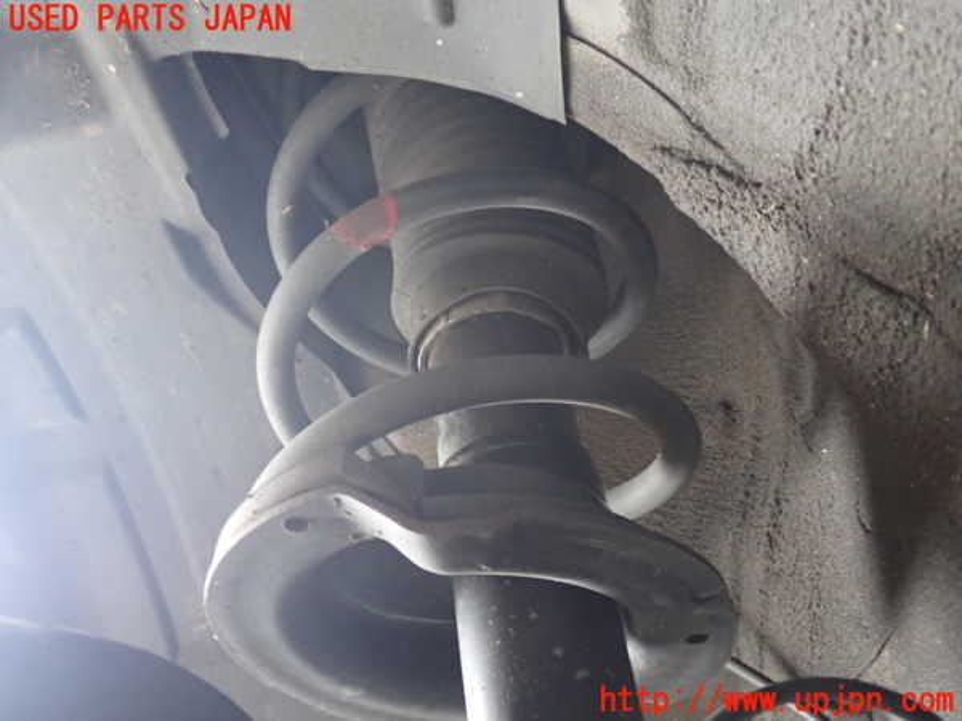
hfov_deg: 49.0
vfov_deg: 37.7
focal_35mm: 38
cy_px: 360
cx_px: 481
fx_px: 1056
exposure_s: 1/20
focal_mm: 6.83
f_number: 2.7
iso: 800
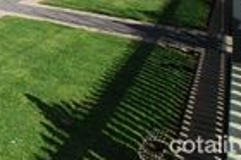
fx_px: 387
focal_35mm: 58
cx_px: -127
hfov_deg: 25.4
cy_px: -89
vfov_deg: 19.8
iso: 100
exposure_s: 1/200
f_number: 10
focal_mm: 11.5
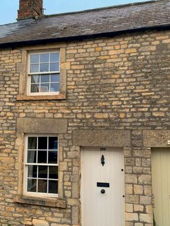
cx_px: 71
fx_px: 255
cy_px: 110
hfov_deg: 36.8
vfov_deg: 47.8
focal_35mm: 39
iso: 25
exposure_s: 1/256
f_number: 1.8
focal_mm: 4.25
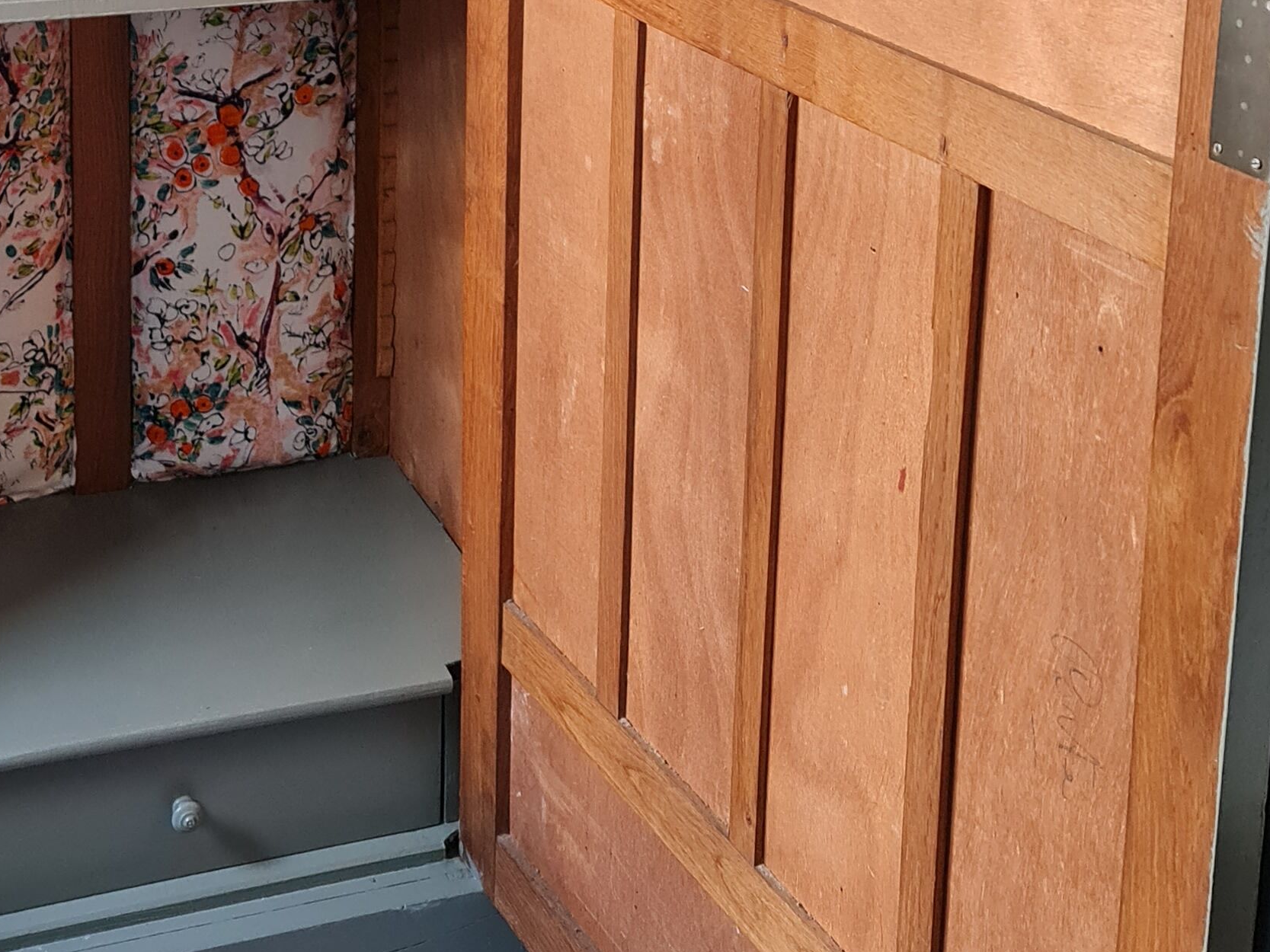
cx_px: 368
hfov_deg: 31.8
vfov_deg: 22.1
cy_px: -257
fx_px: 2201
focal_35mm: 60
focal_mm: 7
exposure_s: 1/50
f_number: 1.8
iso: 250
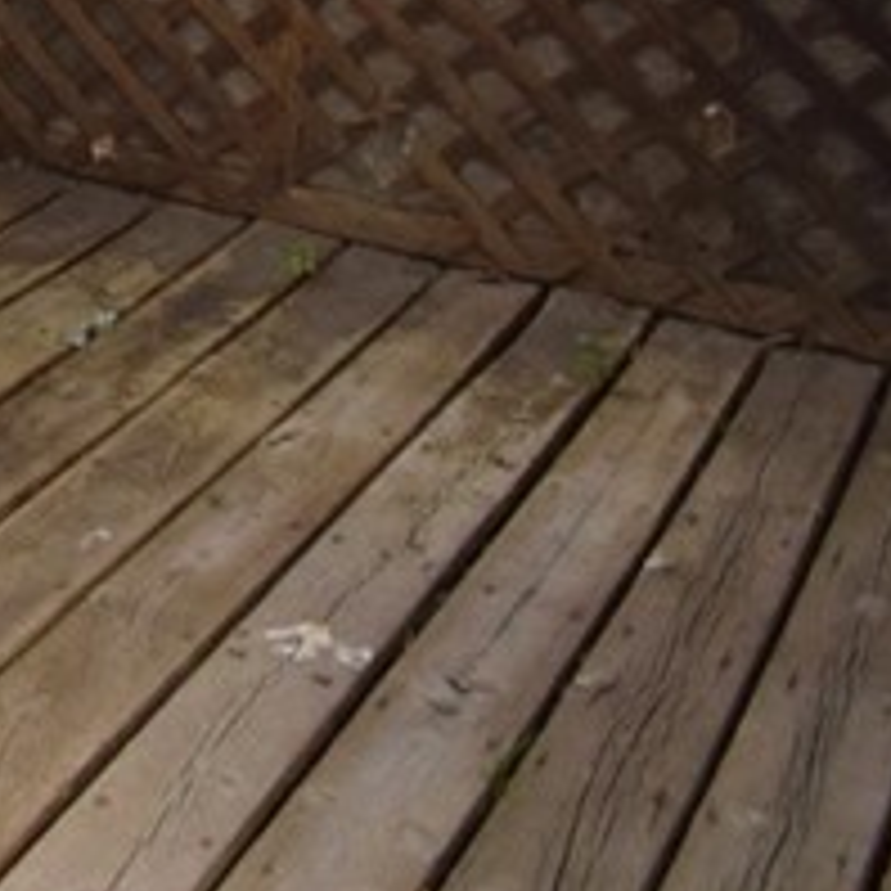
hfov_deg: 17.0
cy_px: -349
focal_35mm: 70
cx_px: -968
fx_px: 2038
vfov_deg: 21.6
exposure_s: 1/1000
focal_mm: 10
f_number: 3.5
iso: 800
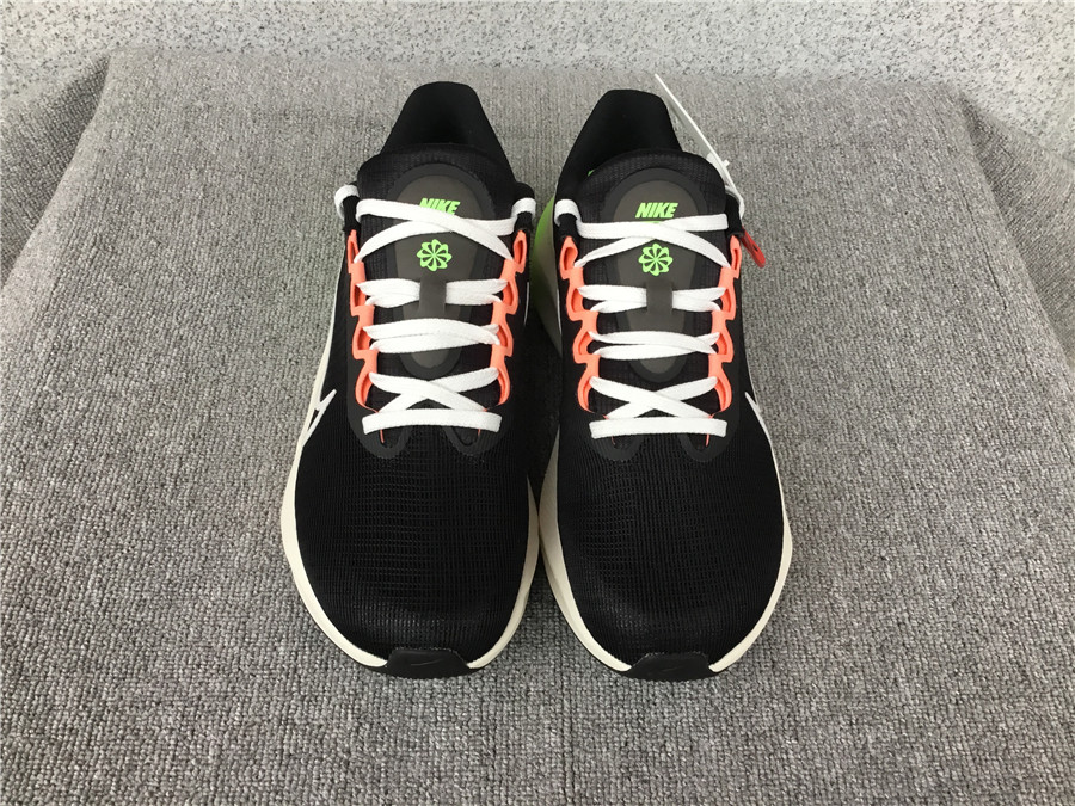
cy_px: 403
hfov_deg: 58.4
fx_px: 963
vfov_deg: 45.4
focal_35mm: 31
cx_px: 538
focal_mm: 3.3
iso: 32
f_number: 2.4
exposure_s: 1/33
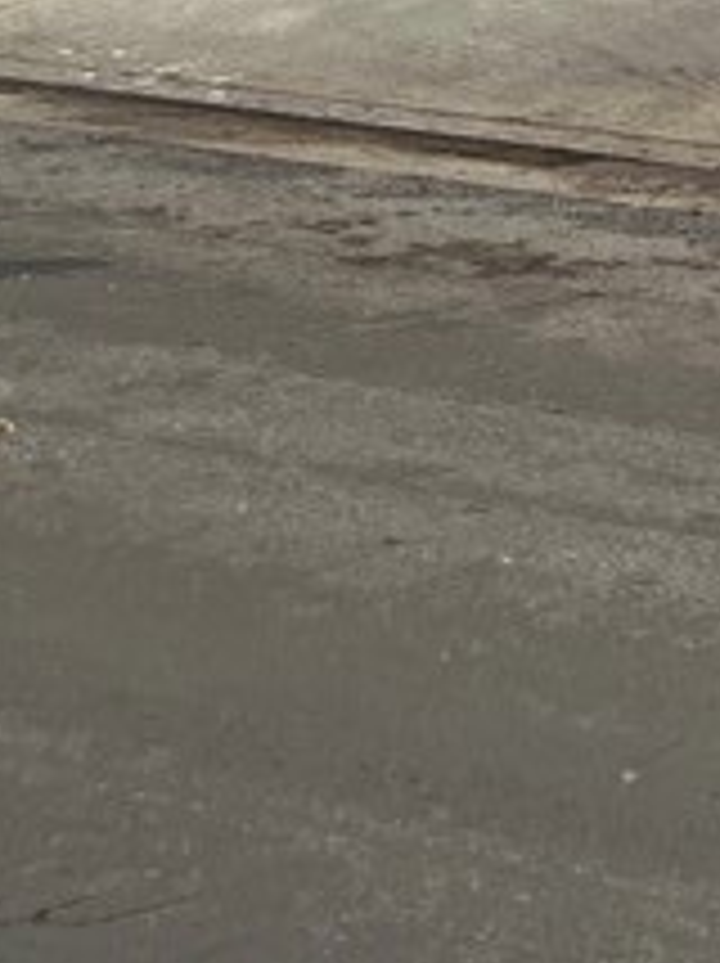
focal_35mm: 134
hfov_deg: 10.8
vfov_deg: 12.4
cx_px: 972
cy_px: -1161
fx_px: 3724
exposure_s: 1/1736
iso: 32
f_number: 1.8
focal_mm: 3.99
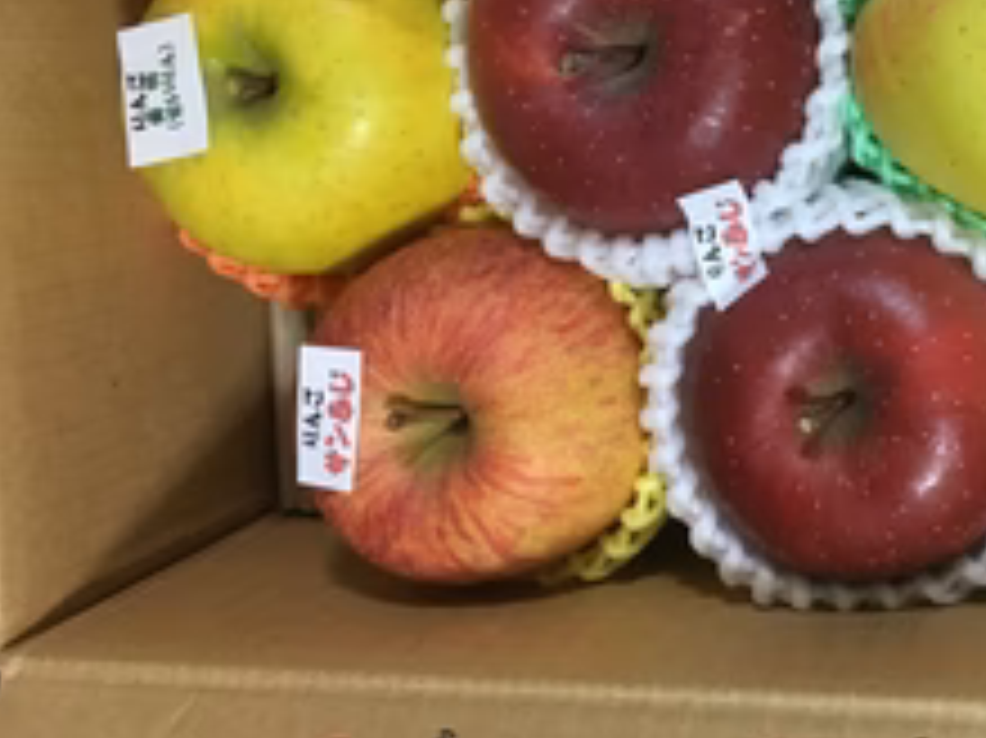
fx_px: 1509
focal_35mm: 53
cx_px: 891
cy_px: 158
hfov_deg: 34.2
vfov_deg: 27.0
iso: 200
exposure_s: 1/25
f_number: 2.2
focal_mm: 4.15
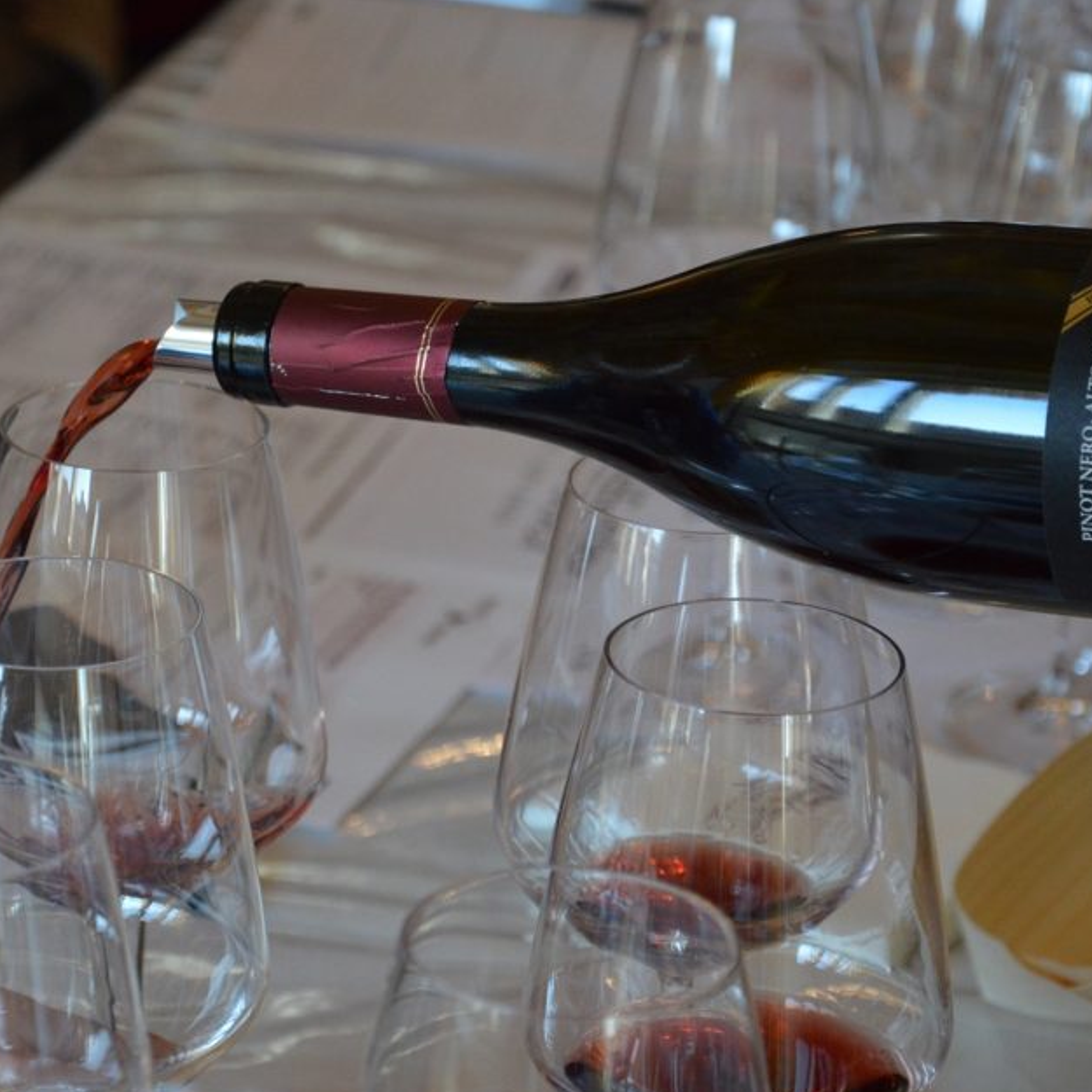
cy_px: 537
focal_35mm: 146
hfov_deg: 12.0
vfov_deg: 12.0
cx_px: 515
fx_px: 5211
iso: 1600
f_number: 5.3
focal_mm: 70
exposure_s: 1/400
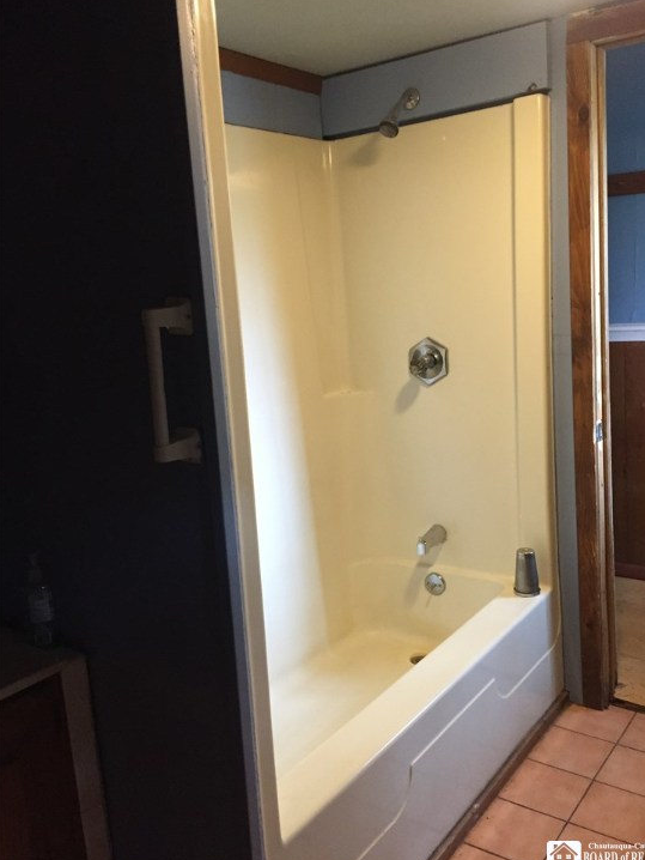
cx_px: 340
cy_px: 414
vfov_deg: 58.3
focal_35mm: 31
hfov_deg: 45.4
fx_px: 770
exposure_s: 1/24
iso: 250
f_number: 2.2
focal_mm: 4.15
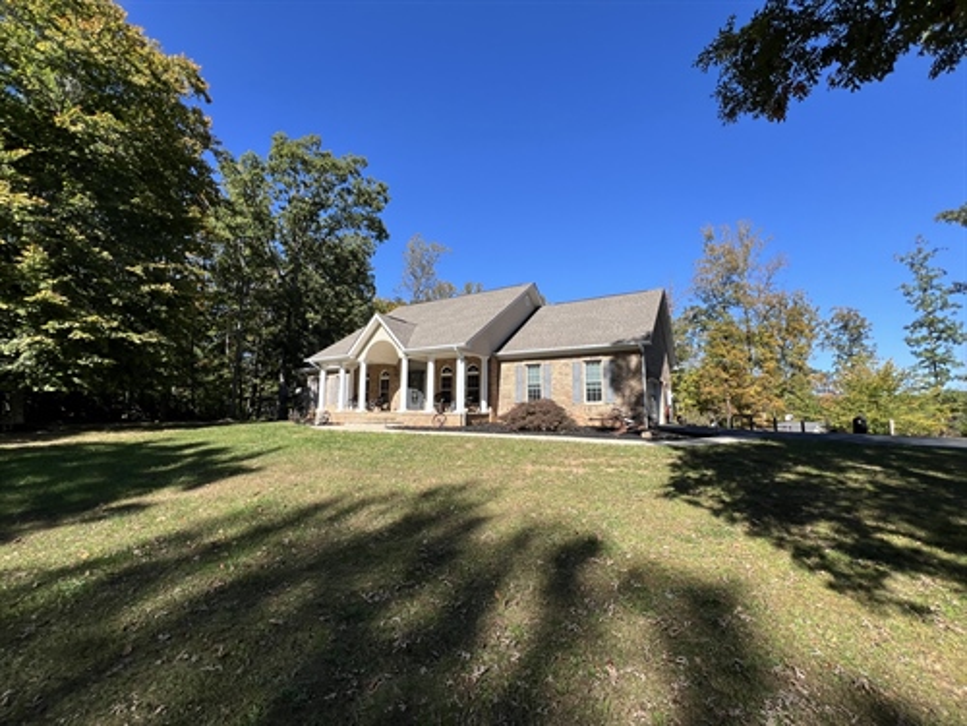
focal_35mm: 13
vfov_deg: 89.9
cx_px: 484
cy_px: 363
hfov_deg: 106.2
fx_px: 363
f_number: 1.8
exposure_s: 1/1179
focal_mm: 1.57
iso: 32
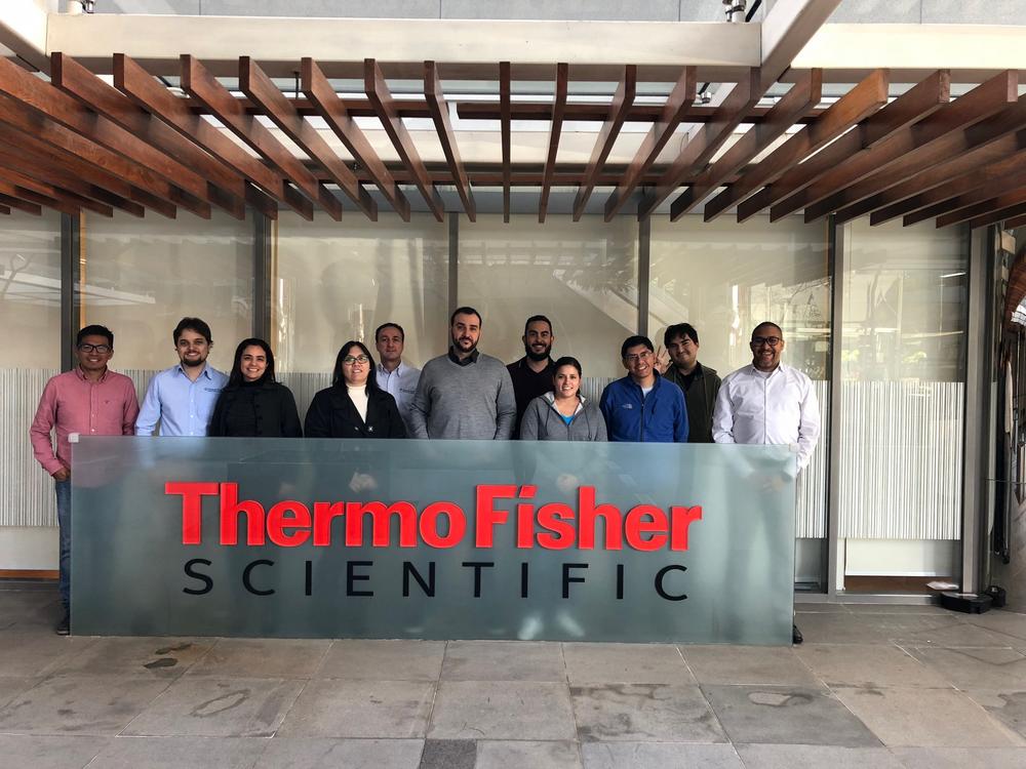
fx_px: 830
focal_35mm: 28
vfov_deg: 49.7
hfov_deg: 63.4
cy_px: 384
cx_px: 513
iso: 25
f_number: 1.8
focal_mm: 3.99
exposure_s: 1/30
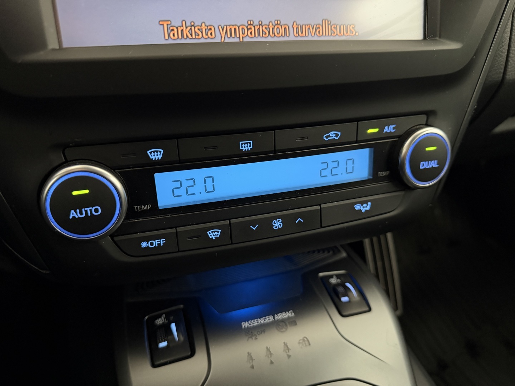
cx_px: 258
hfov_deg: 71.6
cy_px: 193
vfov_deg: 56.8
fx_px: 357
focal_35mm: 24
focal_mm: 6.76
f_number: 1.78
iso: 800
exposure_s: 1/33
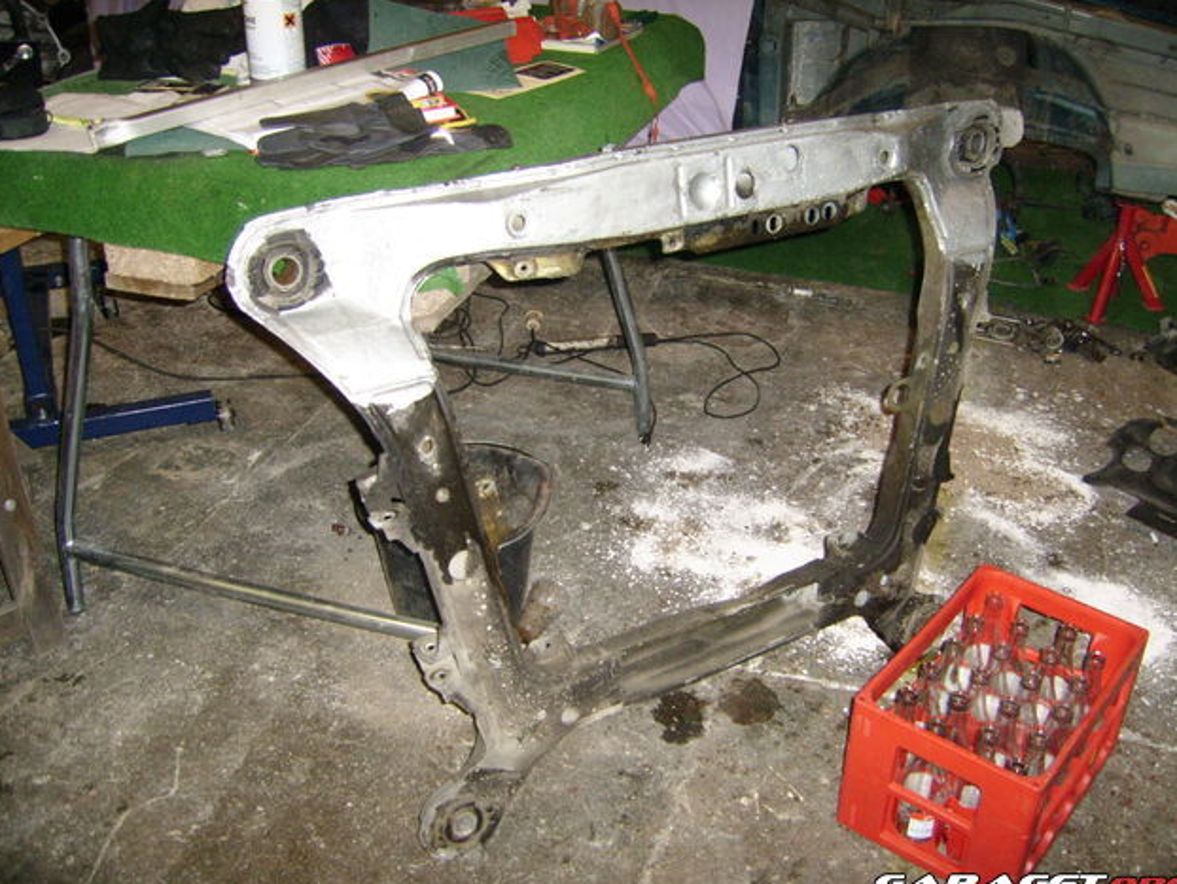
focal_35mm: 36
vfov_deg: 39.7
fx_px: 1225
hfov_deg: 51.3
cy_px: 449
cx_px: 592
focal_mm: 5.95
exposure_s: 1/30
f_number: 2.8
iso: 218
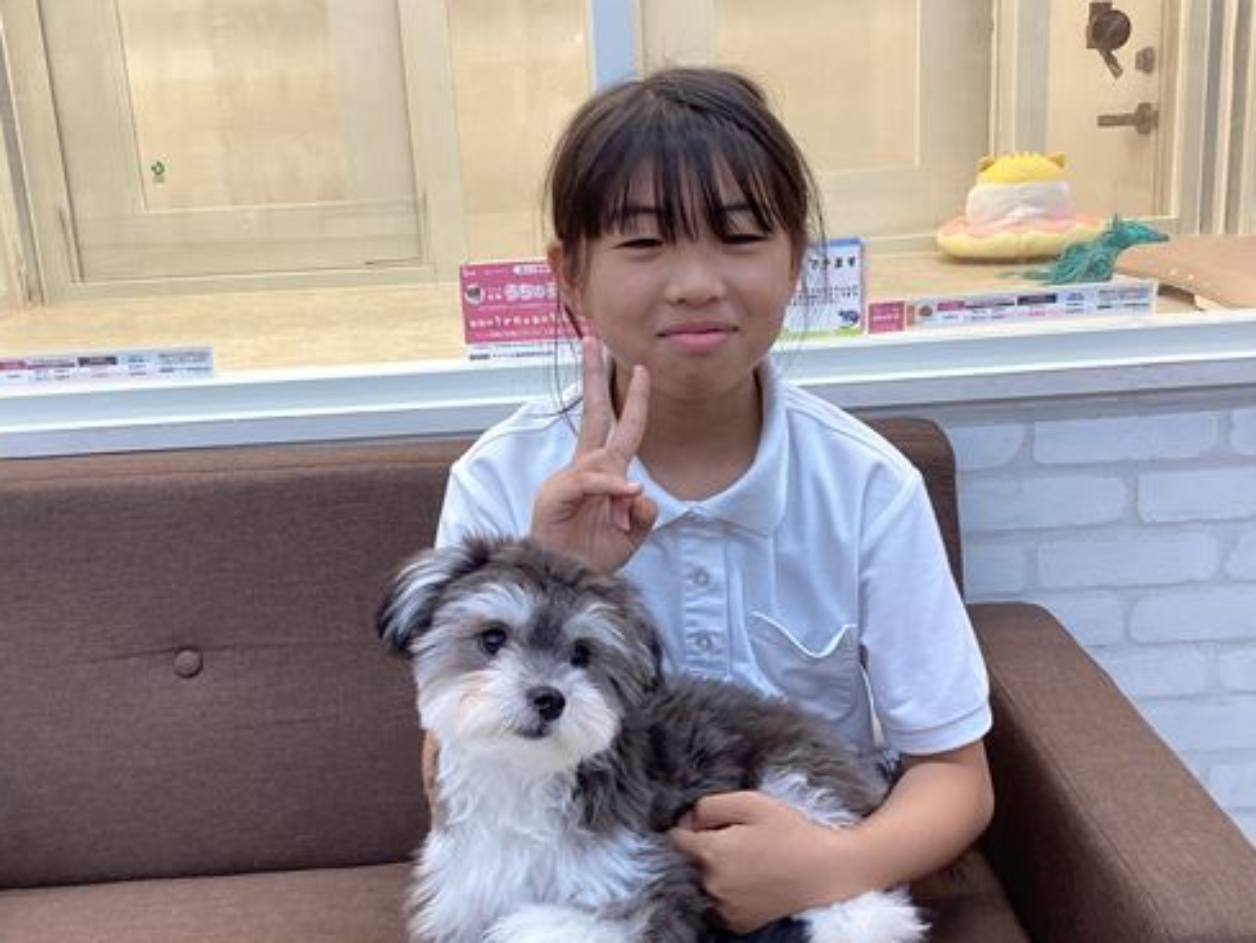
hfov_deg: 49.0
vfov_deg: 37.7
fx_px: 1379
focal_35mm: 38
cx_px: 614
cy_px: 483
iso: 80
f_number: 2.4
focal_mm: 3.3
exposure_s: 1/60
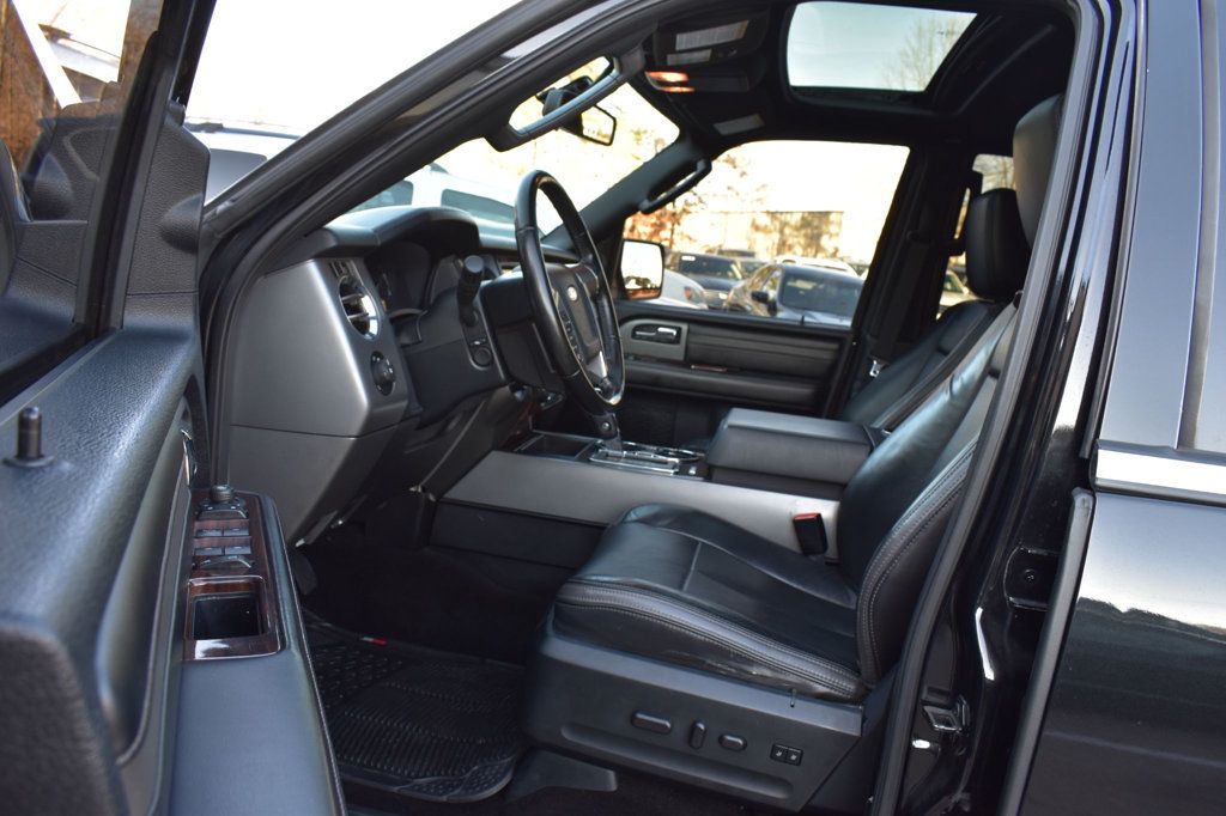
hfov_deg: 67.4
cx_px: 613
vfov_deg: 47.9
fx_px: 919
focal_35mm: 27
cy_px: 408
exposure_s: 1/40
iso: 400
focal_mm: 18
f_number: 7.1
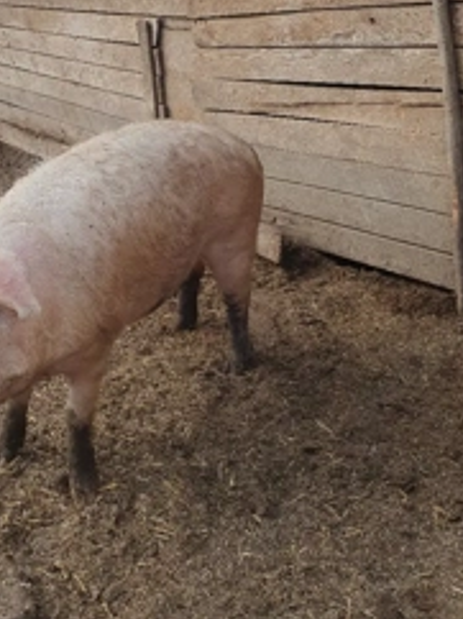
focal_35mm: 43
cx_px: 90
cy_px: 184
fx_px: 768
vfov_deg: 43.0
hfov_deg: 32.6
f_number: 2.4
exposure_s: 1/1250
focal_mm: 4.32
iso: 50
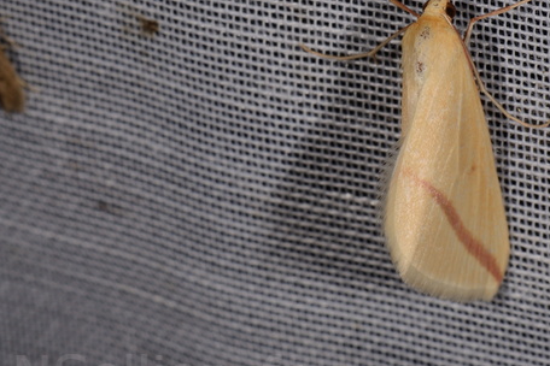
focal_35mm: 221
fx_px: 3374
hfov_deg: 9.3
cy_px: 98
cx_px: 400
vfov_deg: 6.2
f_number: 25
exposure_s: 1/60
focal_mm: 85
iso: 100
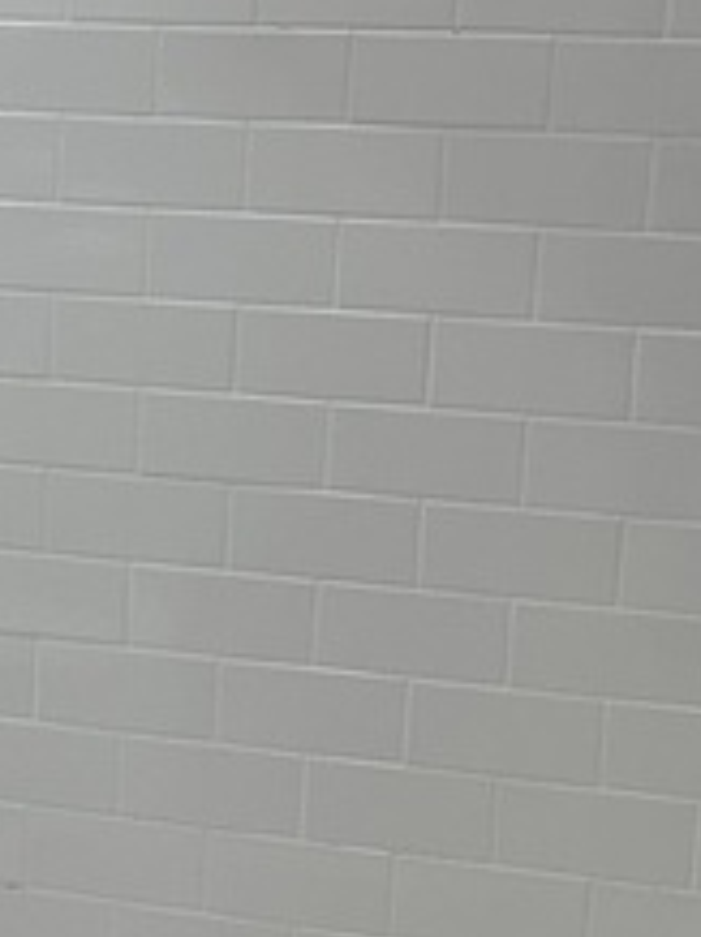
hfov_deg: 11.5
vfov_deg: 16.6
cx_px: -568
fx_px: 3219
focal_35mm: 119
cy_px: 374
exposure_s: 1/131
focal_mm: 6.86
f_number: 1.78
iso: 64
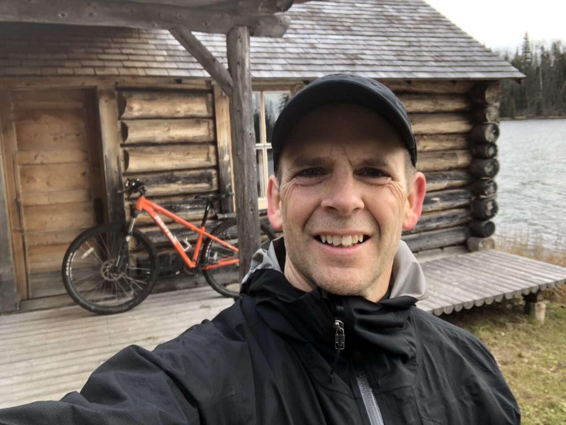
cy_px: 212
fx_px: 524
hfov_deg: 56.8
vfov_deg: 44.2
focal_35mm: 32
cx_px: 283
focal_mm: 2.87
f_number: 2.2
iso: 40
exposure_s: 1/120
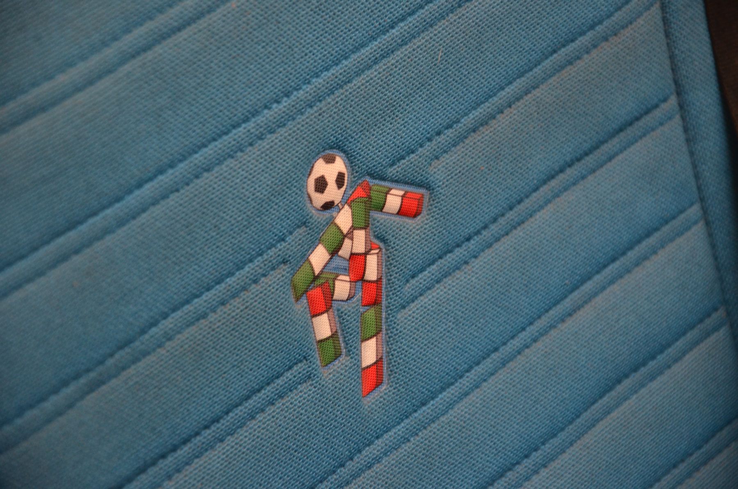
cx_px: 369
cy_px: 244
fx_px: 3222
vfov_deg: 8.7
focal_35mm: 158
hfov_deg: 13.1
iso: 1600
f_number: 5.6
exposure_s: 1/30
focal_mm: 105
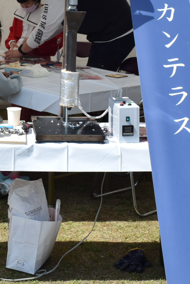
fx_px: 795
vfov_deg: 20.2
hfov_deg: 13.5
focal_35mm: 100
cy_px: 81
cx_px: 25
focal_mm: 23
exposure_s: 1/250
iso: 125
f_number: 8
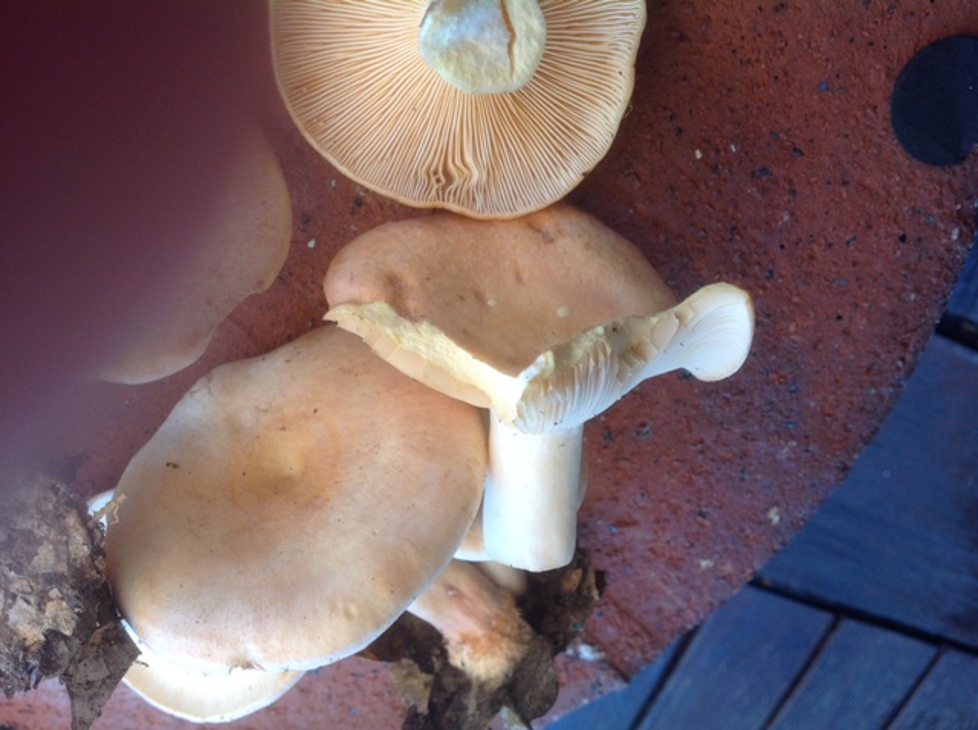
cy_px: 365
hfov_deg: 52.7
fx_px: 987
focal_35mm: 35
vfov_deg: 40.6
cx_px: 489
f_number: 2.4
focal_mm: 4.28
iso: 50
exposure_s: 1/123
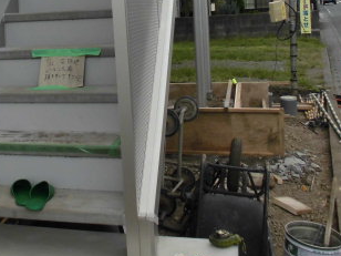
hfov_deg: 34.9
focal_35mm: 54
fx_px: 532
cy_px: -6
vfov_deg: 25.6
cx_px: 90
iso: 100
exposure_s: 1/320
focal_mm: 4.6
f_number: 3.5
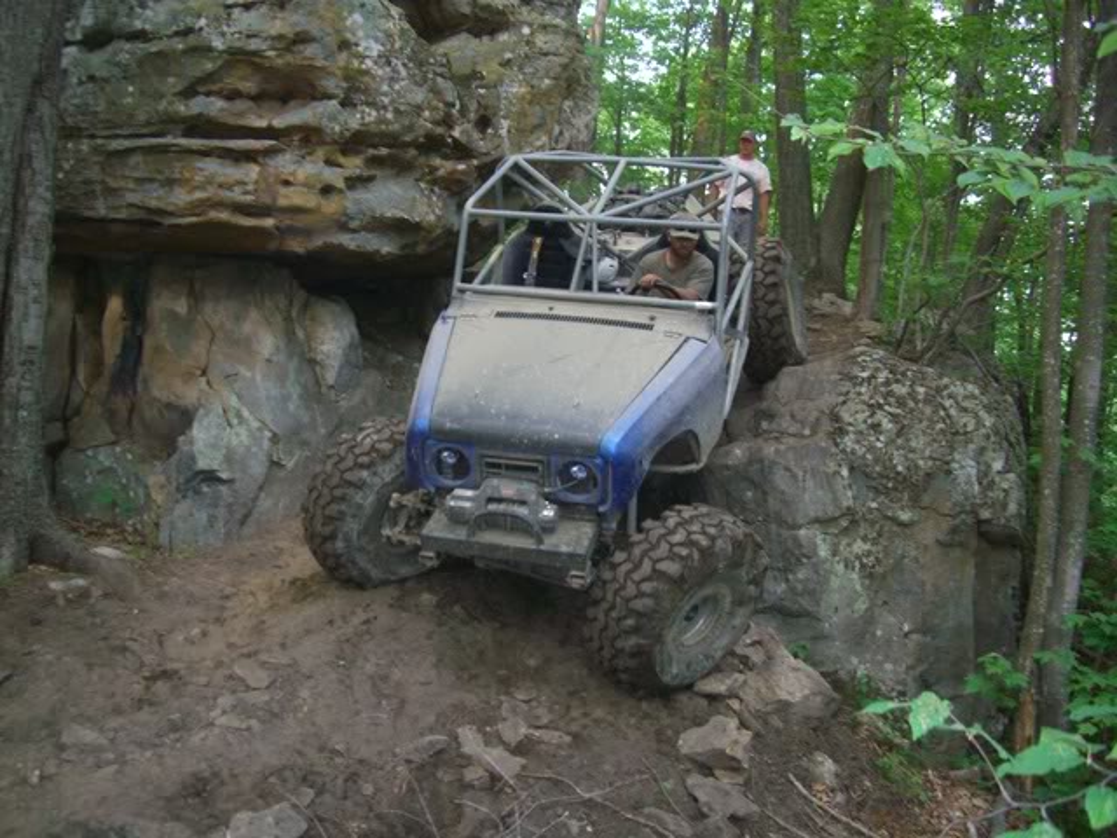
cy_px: 419
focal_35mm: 38
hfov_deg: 49.0
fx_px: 1226
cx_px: 558
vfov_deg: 37.7
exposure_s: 1/60
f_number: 2.8
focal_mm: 7.9
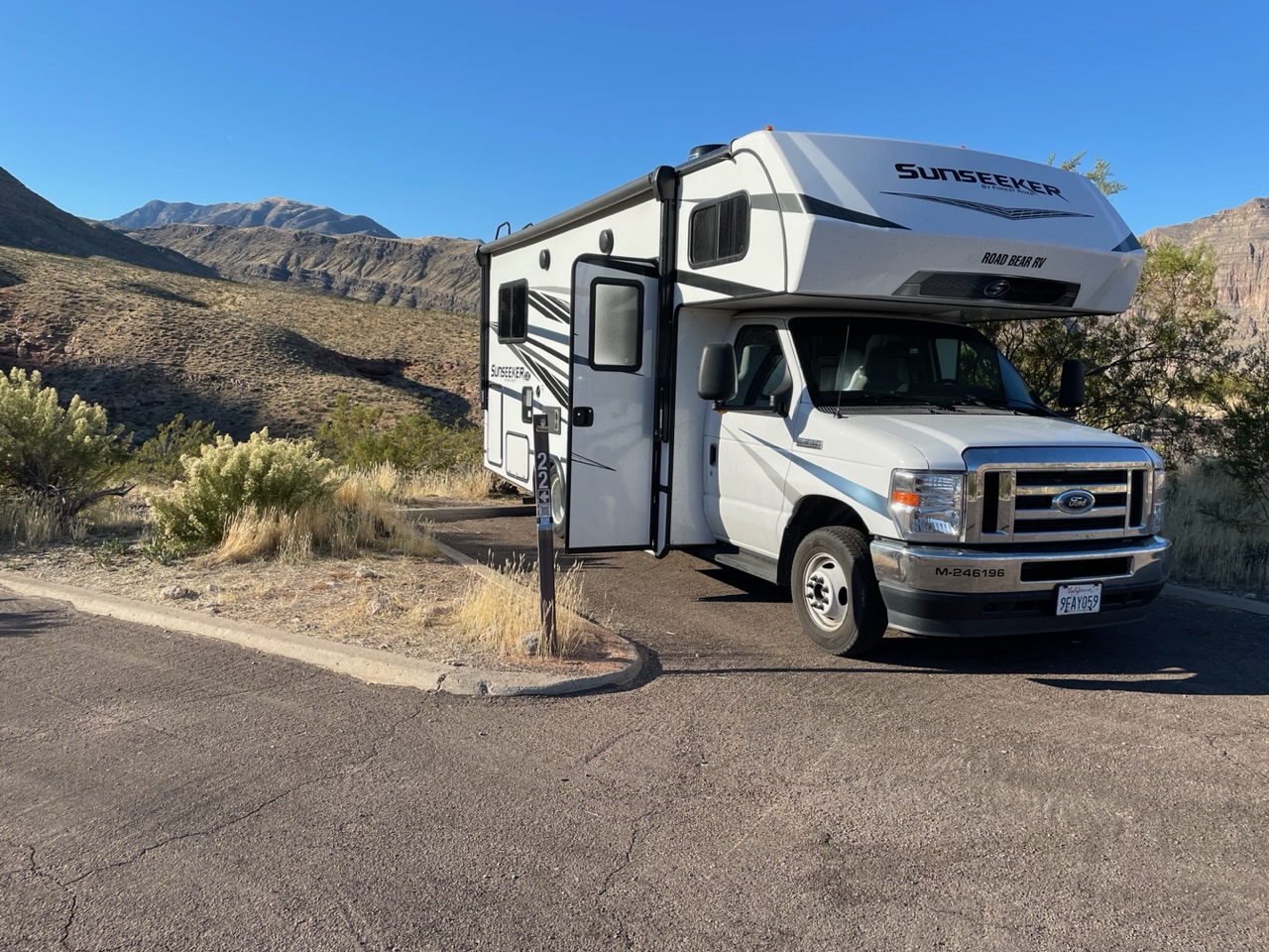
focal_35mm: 26
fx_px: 953
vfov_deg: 53.1
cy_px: 476
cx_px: 634
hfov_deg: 67.3
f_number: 1.6
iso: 32
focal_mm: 4.2
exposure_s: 1/2451
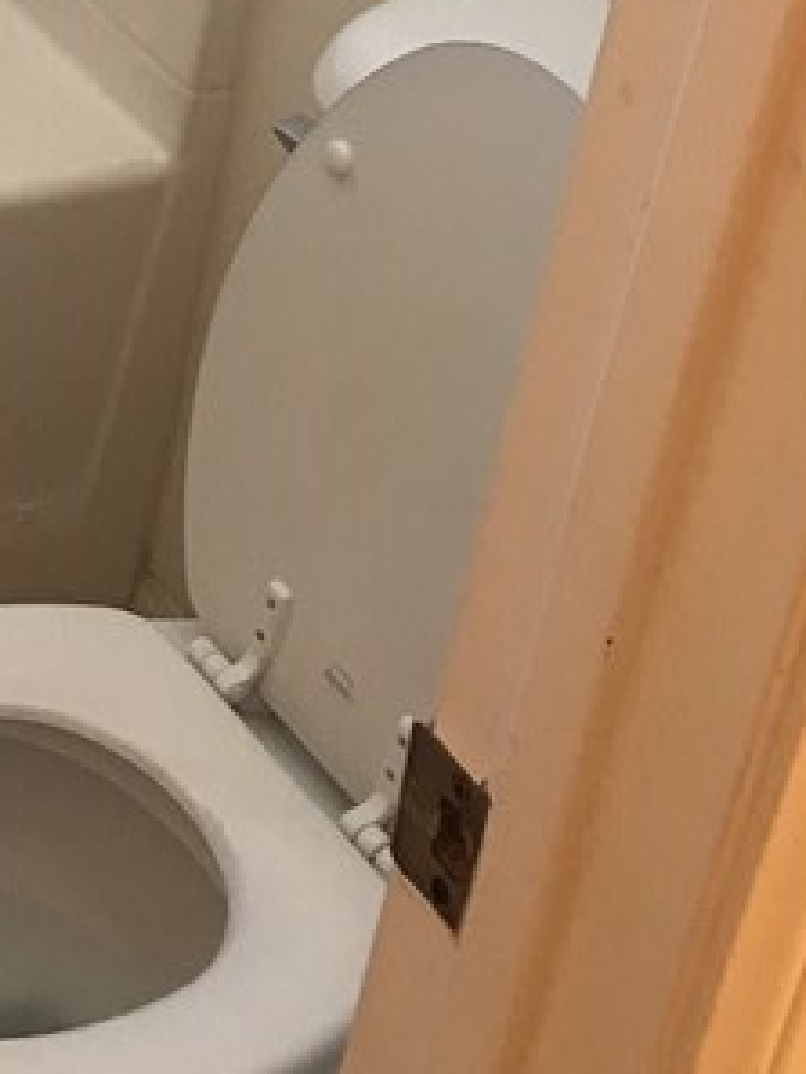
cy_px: -228
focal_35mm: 100
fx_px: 3102
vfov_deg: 18.6
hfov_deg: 13.5
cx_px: -560
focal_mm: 4.15
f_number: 2.2
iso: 32
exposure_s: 1/15
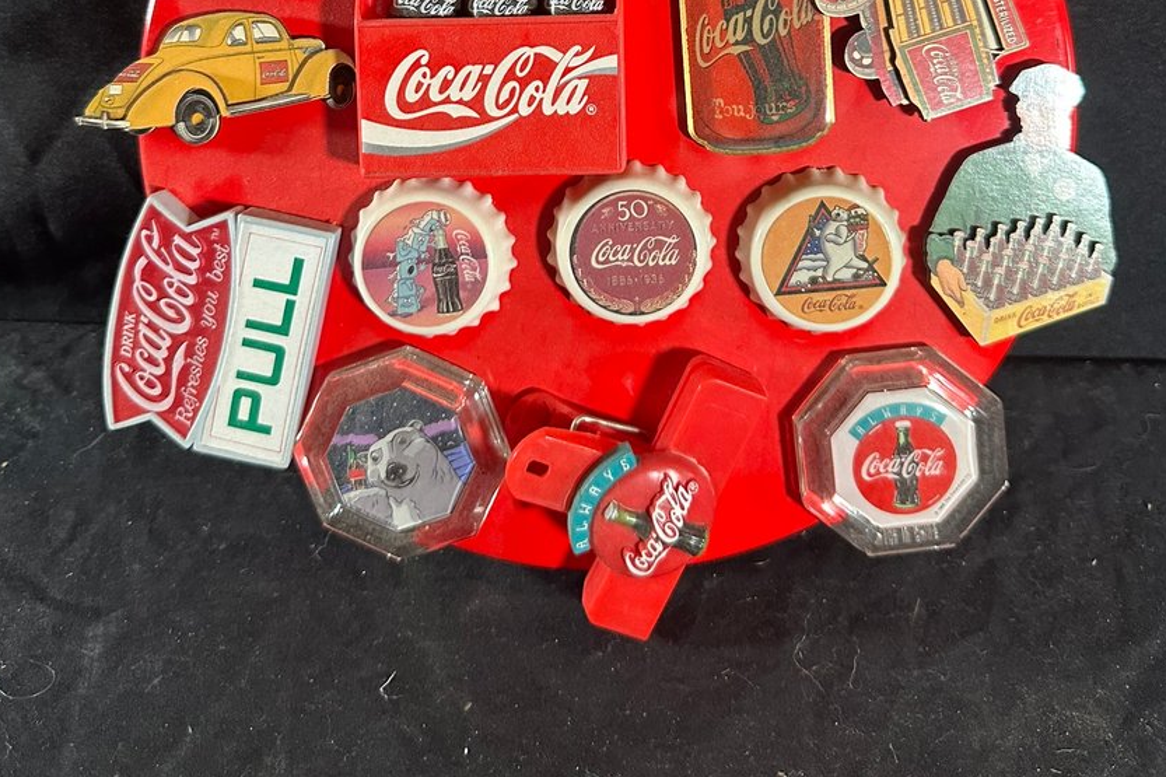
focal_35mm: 34
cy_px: 74
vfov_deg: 36.4
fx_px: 1101
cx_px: 580
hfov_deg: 55.8
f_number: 1.78
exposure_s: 1/60
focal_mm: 6.86
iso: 400
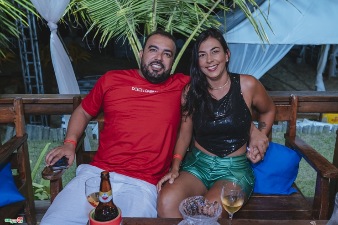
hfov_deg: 53.1
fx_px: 338
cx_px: 169
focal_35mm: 36
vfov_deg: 36.9
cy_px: 112
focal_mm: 24
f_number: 3.2
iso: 640
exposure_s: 1/60
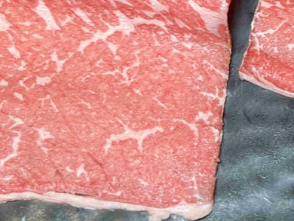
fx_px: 680
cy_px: -47
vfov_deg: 17.6
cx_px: 353
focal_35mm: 80
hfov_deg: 22.5
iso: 125
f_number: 1.5
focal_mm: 5.7
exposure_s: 1/120
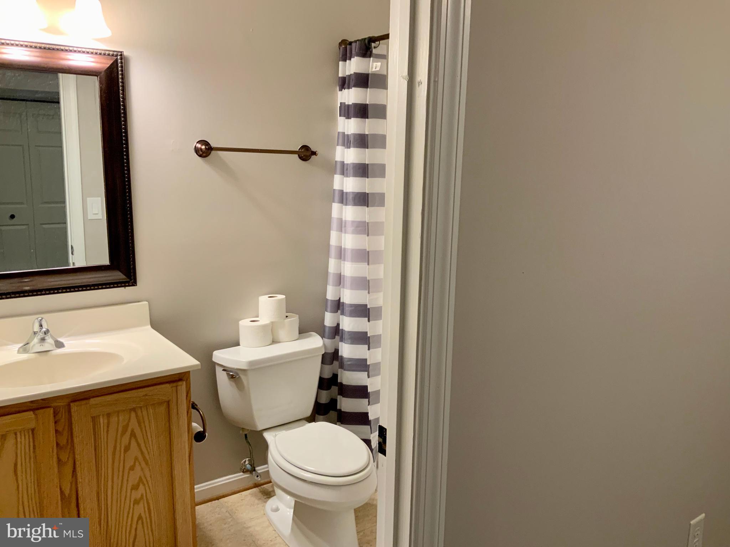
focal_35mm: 29
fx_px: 612
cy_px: 274
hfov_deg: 61.7
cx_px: 365
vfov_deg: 48.2
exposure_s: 1/60
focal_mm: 3
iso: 100
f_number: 1.8
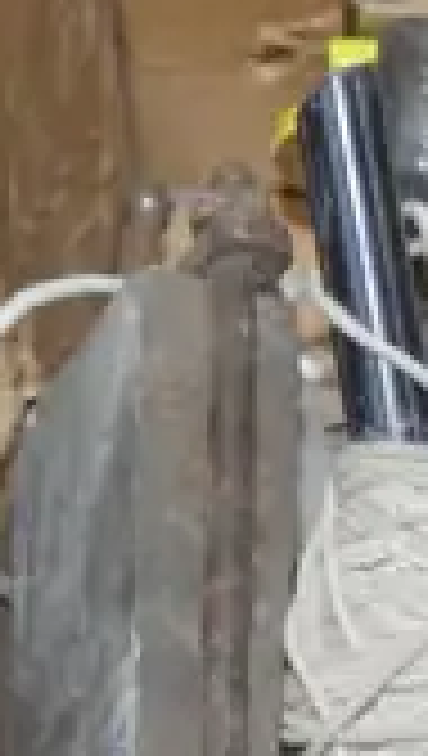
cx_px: 1552
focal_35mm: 212
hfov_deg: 5.2
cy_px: 1188
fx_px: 4260
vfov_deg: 9.8
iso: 400
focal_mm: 16
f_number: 3.6
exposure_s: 1/60
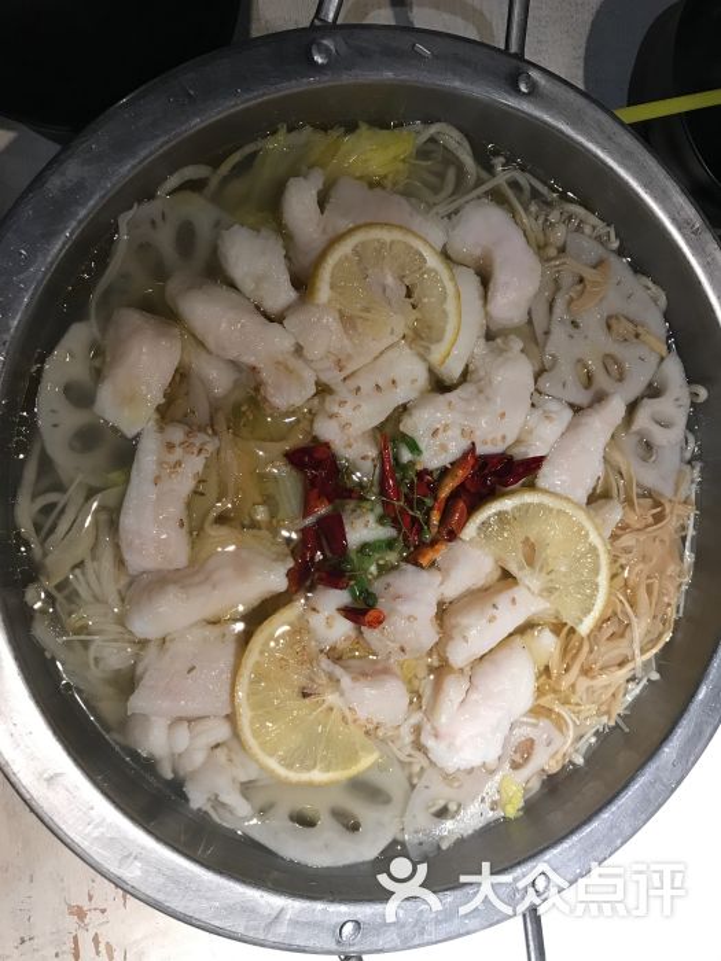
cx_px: 360
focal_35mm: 28
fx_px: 778
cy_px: 480
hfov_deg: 49.7
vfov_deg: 63.4
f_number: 1.8
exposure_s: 1/25
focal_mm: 3.99
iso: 40
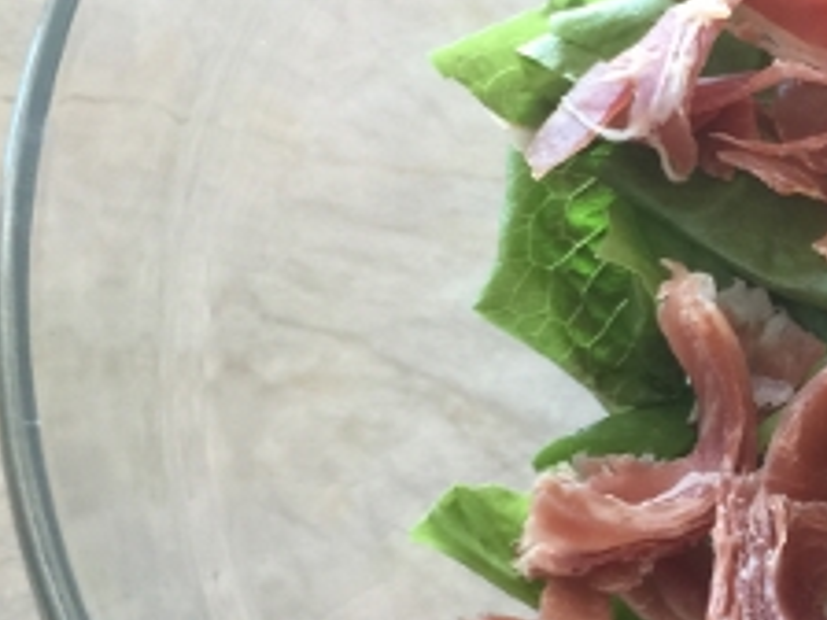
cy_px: 351
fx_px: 1983
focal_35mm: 83
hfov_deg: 21.0
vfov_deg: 17.8
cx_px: 1133
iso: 32
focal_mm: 4.15
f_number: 2.2
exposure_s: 1/30
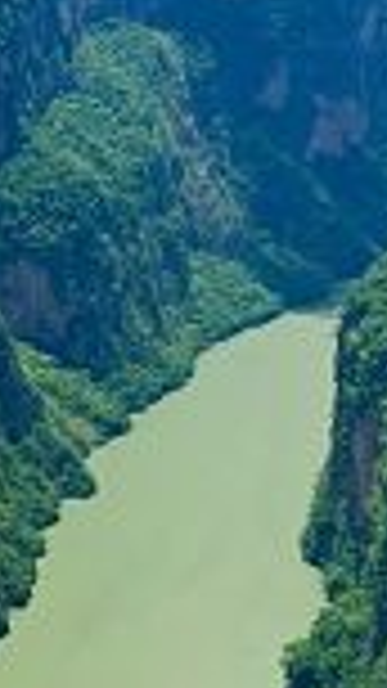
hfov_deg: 9.8
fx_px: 2263
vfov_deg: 17.3
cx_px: 108
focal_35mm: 124
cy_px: 279
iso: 25
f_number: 2.2
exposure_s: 1/1637
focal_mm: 4.15
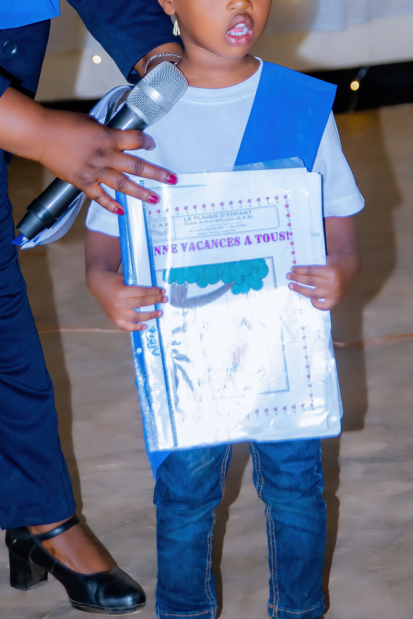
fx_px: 2424
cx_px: 251
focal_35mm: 141
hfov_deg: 9.7
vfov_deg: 14.4
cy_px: 57
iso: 200
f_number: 3.5
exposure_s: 1/100
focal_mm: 55
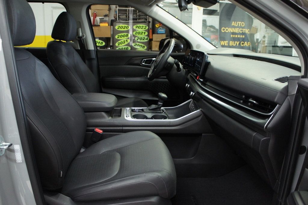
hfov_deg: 67.4
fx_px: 231
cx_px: 154
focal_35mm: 27
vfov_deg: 47.9
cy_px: 102
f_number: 3.5
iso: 1000
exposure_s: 1/30
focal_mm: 18
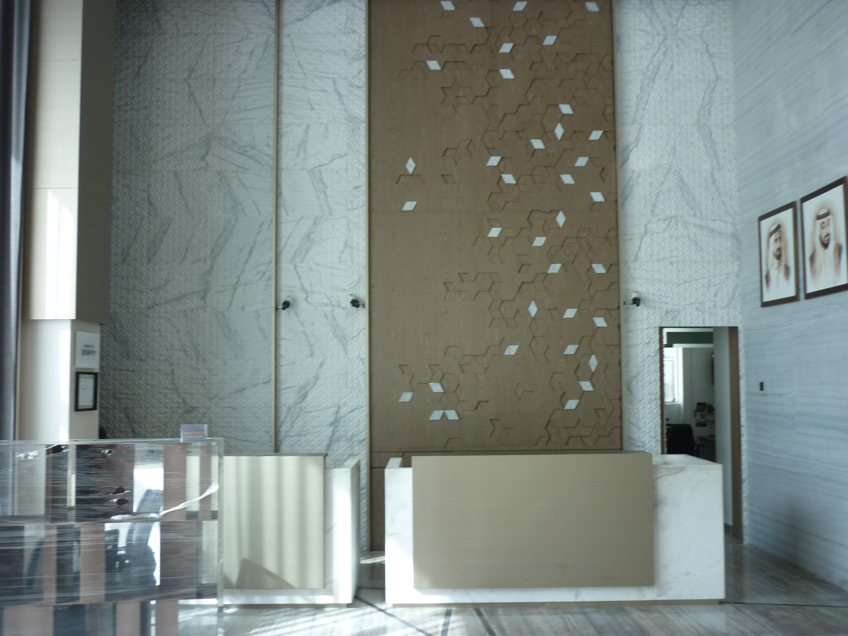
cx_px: 424
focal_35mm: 33
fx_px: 808
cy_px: 318
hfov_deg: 55.4
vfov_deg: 42.9
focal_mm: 5.5
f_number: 2.8
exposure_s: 1/30
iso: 100
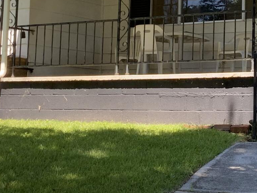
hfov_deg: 17.2
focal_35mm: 113
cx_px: 221
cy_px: 13
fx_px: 839
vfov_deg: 13.0
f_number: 1.8
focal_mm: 3
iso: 16
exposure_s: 1/294
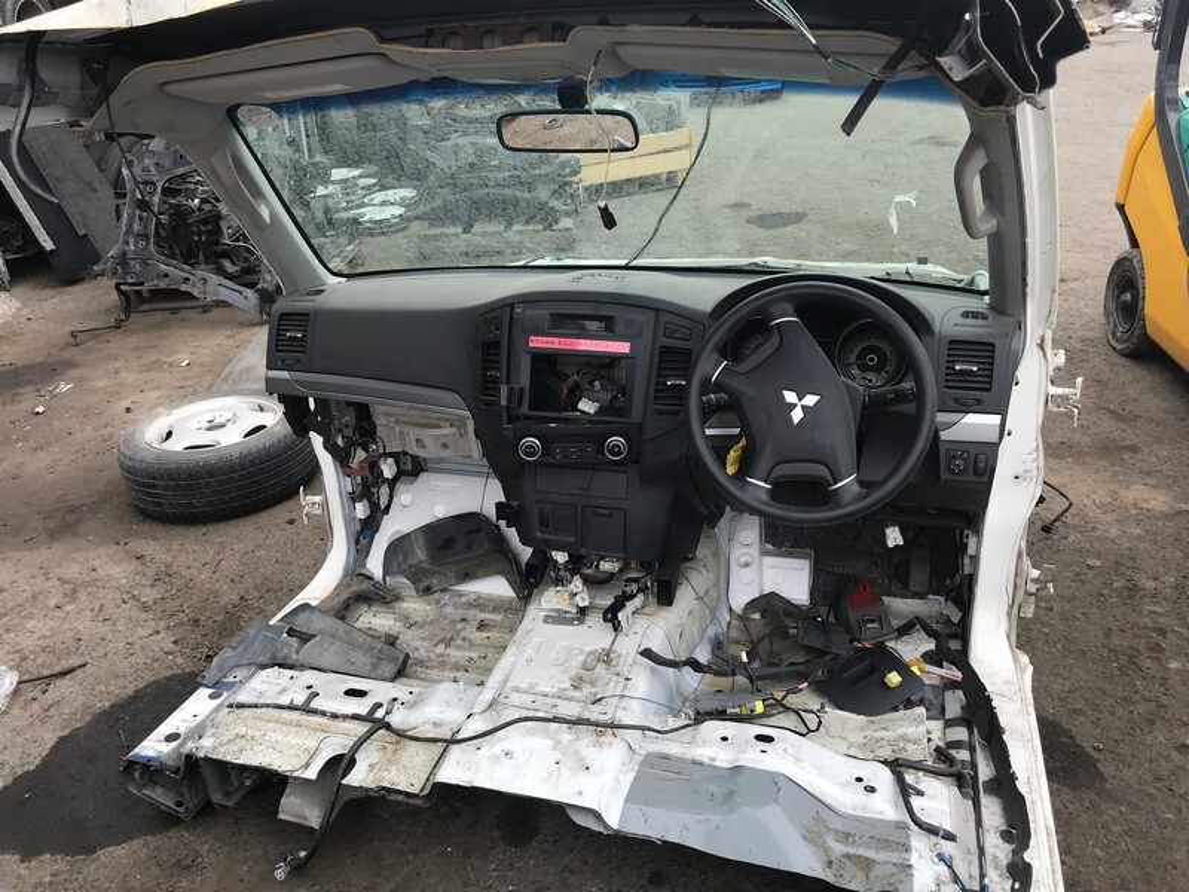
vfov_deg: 49.7
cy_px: 446
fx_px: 962
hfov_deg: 63.4
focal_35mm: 28
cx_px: 594
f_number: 1.8
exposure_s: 1/392
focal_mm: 3.99
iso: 20
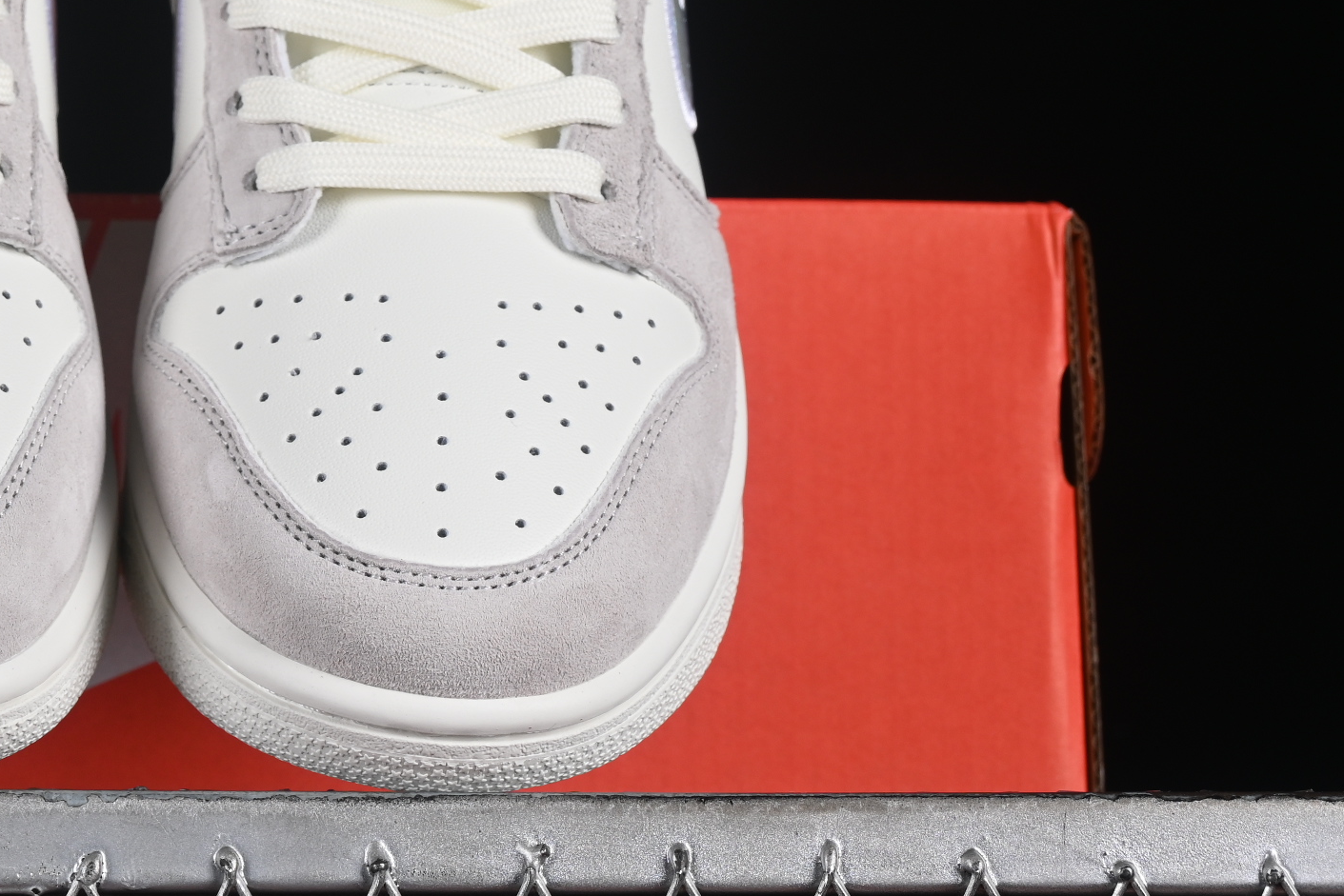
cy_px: 245
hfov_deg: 13.7
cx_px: 111
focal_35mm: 148
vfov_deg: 9.3
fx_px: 5526
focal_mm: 50
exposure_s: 1/80
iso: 160
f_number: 8
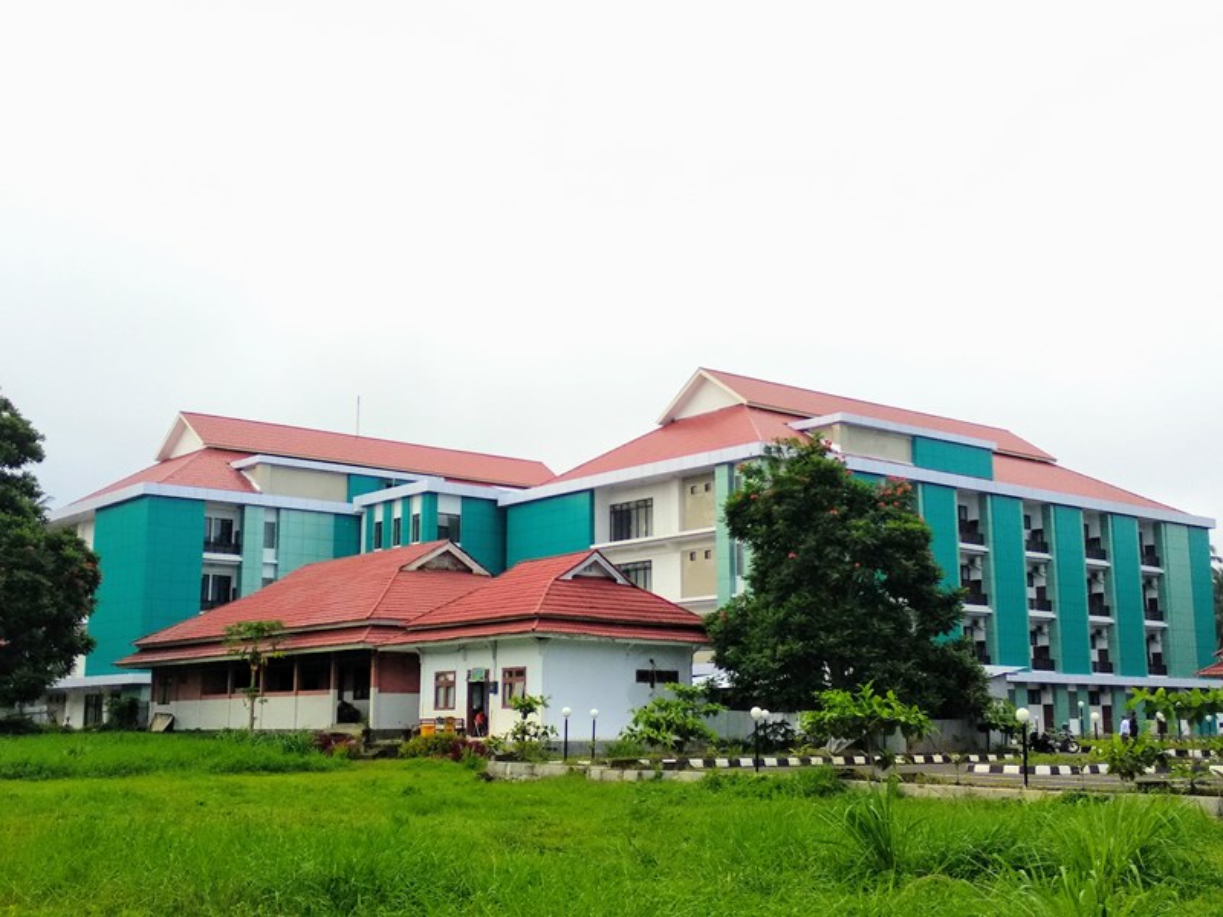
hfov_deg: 67.3
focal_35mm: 26
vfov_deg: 53.1
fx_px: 919
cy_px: 458
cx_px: 612
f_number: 2.2
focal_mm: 3.81
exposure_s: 1/418
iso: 100
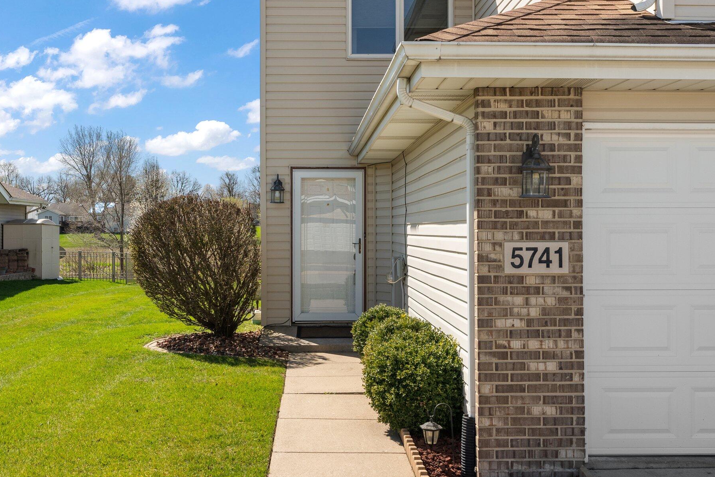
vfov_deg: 32.6
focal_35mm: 41
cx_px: 328
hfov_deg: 47.4
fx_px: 814
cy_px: 254
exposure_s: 1/125
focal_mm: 24
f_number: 8
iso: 320
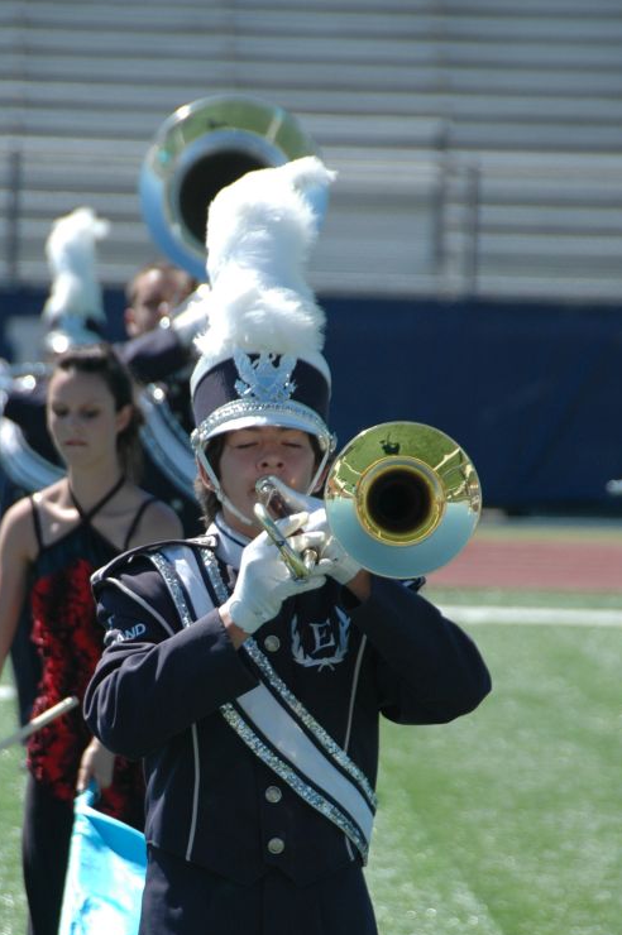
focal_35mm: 415
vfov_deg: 5.0
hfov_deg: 3.3
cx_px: 220
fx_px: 10775
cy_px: 627
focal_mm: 200
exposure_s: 1/500
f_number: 5.6
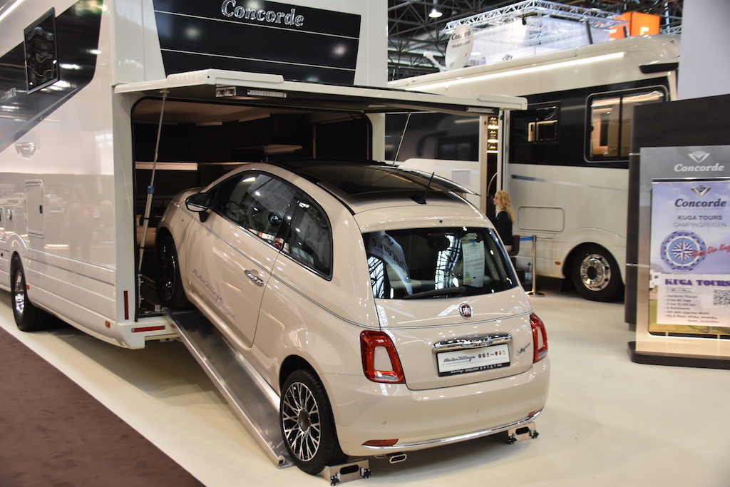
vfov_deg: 34.2
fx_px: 791
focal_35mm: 39
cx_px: 365
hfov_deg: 49.5
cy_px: 244
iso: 800
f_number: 4.5
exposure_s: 1/80
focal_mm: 26
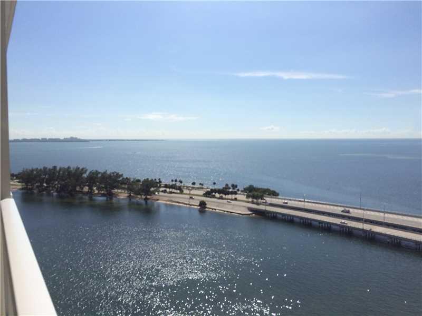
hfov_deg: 61.7
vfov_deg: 48.2
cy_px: 158
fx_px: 354
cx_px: 211
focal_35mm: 29
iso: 32
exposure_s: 1/5128
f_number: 2.2
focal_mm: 4.15
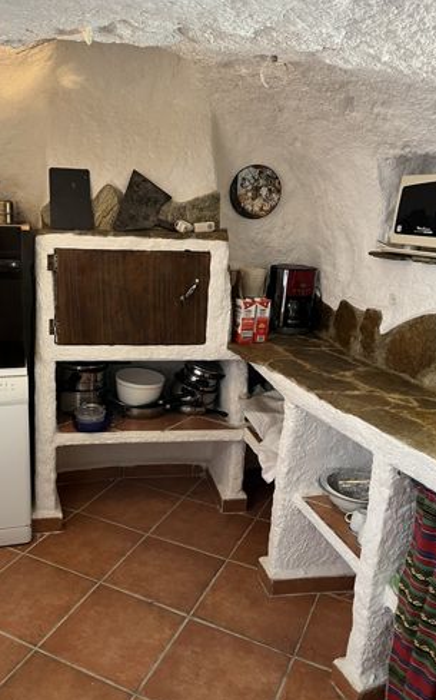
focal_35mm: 30
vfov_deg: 62.9
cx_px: 159
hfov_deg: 41.4
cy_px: 332
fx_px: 571
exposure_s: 1/50
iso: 250
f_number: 1.6
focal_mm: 5.1
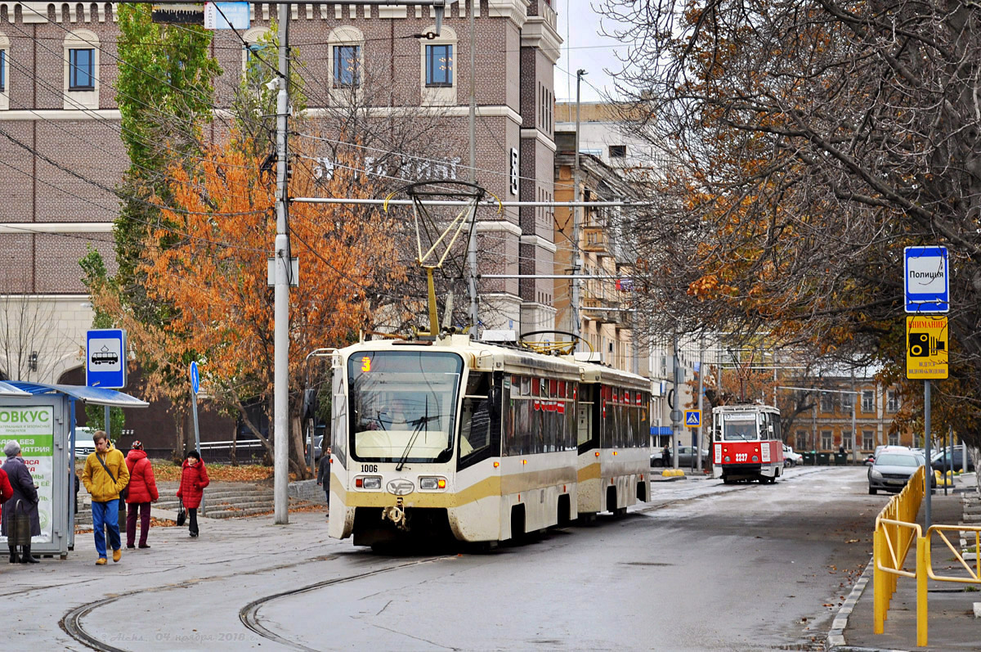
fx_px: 2858
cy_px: 326
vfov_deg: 13.0
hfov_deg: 19.5
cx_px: 490
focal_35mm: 105
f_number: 5
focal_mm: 70
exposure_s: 1/200
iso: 400
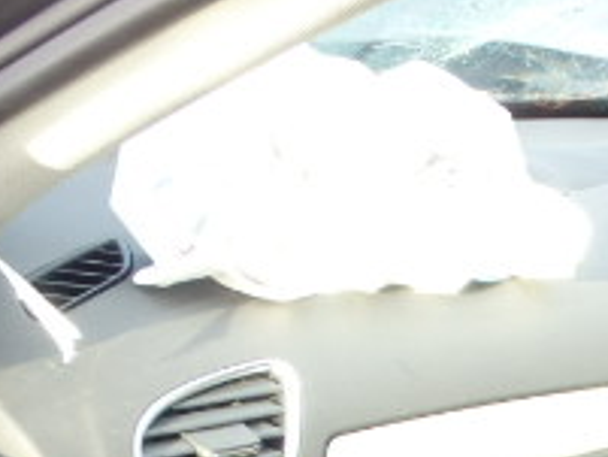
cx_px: 898
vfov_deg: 15.3
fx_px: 1564
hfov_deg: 19.4
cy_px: 696
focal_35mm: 89
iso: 200
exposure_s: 1/50
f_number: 3.9
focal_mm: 5
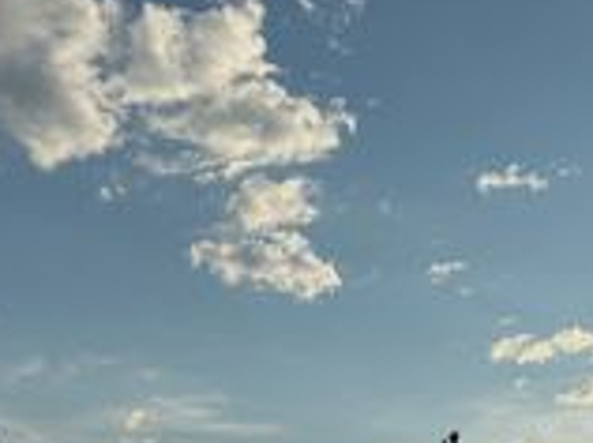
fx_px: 1300
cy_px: 527
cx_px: 589
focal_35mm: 76
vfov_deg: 18.4
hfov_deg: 24.5
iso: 80
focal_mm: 6.76
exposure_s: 1/7353
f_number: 1.78
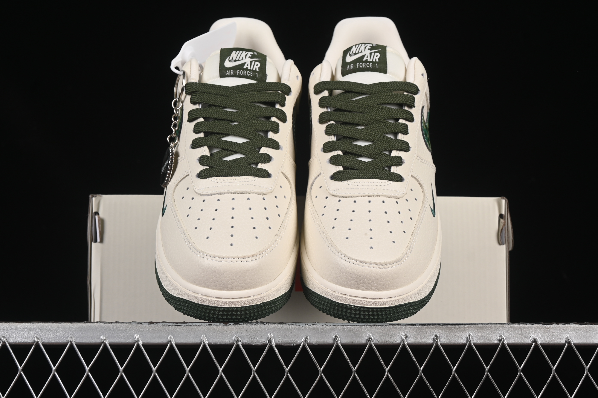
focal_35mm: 75
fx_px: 1246
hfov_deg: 27.0
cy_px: 199
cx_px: 299
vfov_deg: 18.2
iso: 160
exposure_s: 1/80
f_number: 8
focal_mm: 50
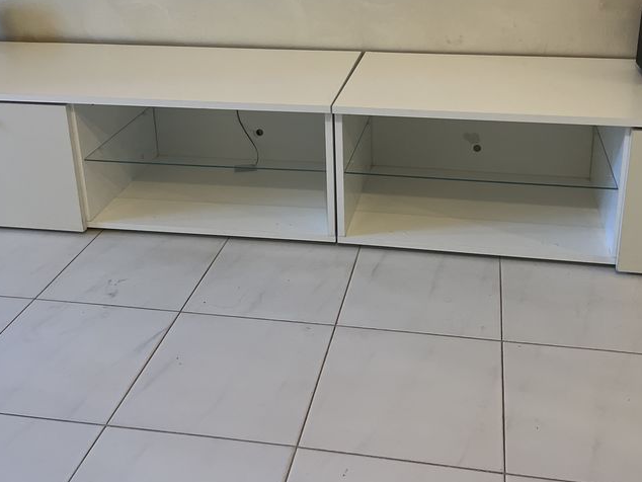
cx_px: 350
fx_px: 761
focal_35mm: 41
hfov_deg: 45.7
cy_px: 107
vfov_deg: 34.3
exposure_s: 1/50
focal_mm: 5.1
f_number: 1.6
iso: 320
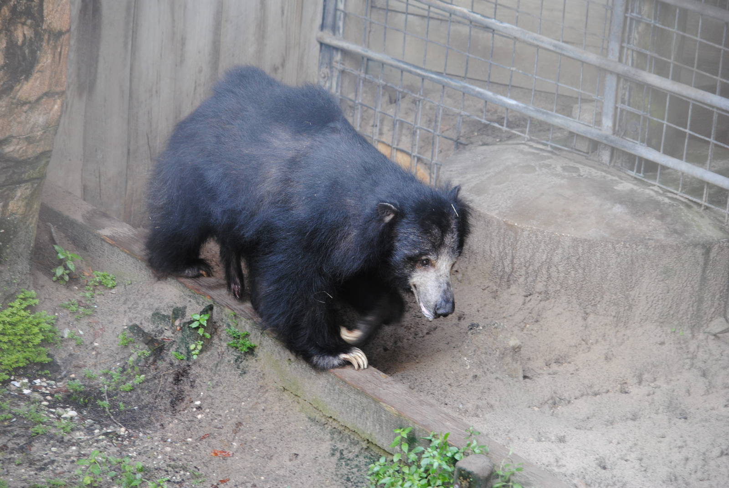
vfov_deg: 7.9
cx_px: 364
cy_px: 244
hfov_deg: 11.8
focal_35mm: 174
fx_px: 3528
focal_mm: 116
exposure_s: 1/80
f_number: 4.8
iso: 400
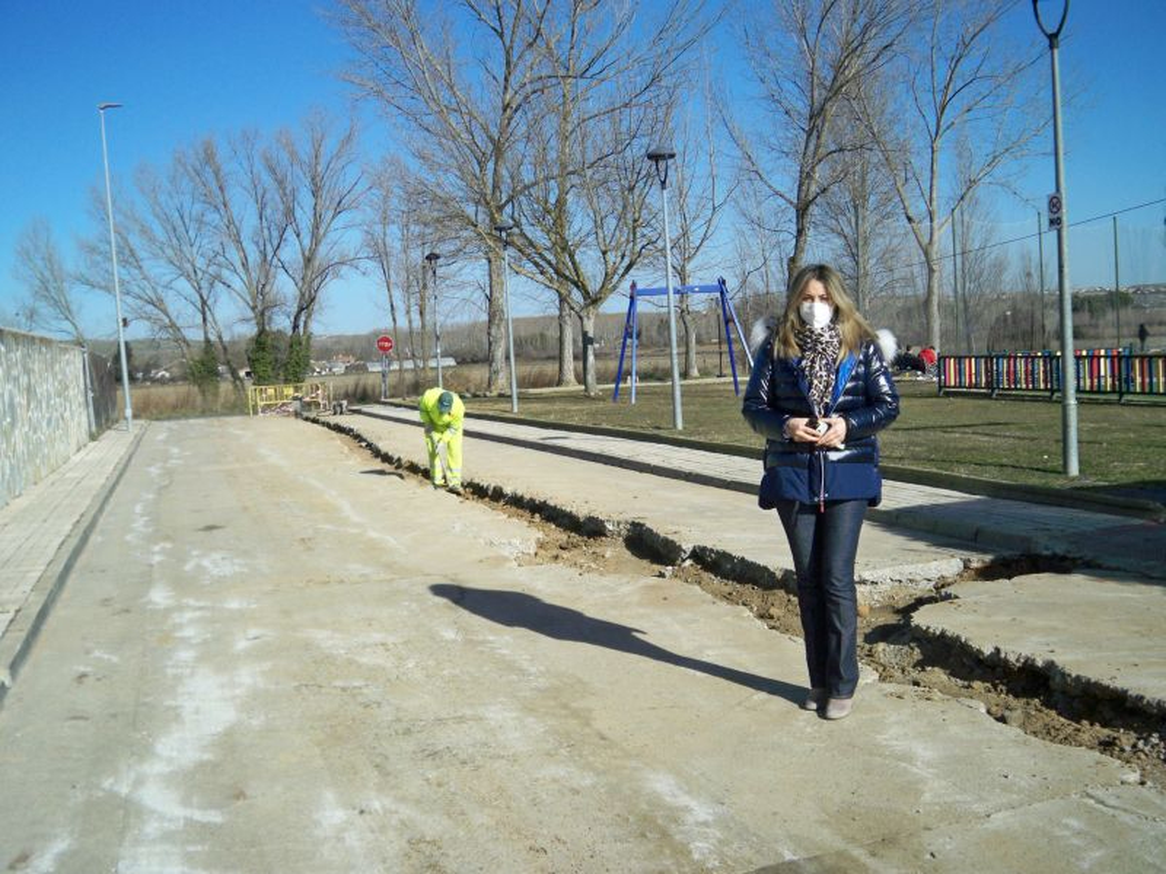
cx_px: 583
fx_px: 1246
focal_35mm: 37
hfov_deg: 50.1
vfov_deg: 38.7
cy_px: 437
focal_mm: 7.9
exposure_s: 1/320
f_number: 8.6
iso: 100
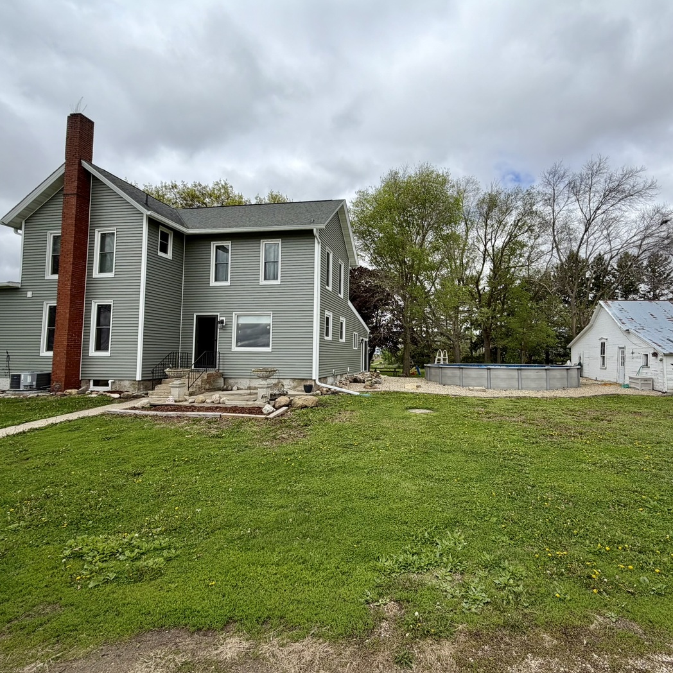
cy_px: 331
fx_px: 374
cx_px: 385
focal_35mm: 17
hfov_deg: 83.4
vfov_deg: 84.0
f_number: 2.2
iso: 20
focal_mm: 2.22
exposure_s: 1/1050
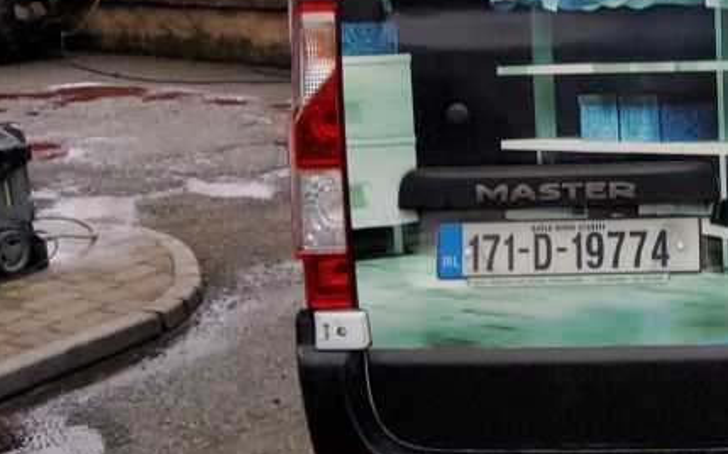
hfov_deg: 25.6
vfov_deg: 16.6
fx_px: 1527
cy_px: 32
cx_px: 711
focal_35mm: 77
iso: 160
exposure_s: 1/120
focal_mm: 3.08
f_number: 2
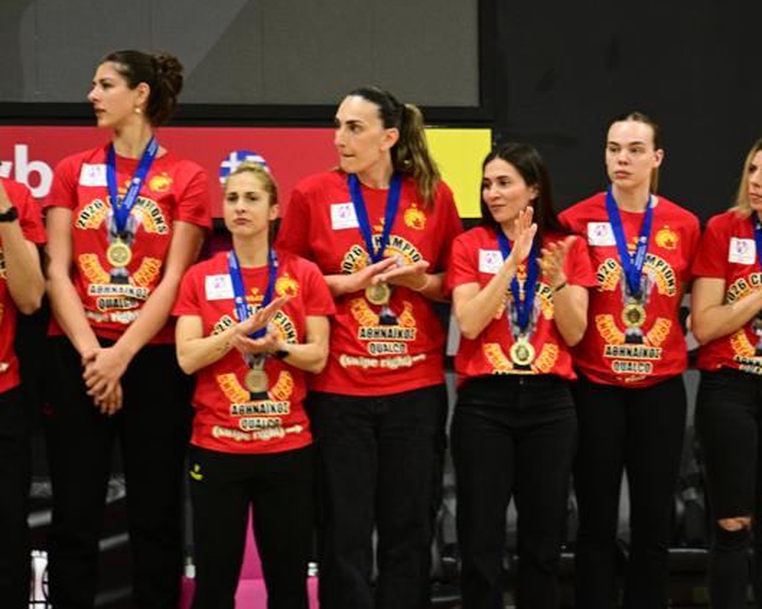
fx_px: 2525
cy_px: 420
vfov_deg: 13.7
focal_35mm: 112
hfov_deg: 17.2
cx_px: 442
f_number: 4
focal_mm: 70
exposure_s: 1/160
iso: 2000
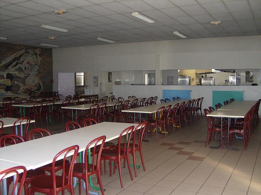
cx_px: 130
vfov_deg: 39.5
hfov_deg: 51.5
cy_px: 98
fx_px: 271
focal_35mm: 36
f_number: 2.8
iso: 200
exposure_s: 1/60
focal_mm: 6
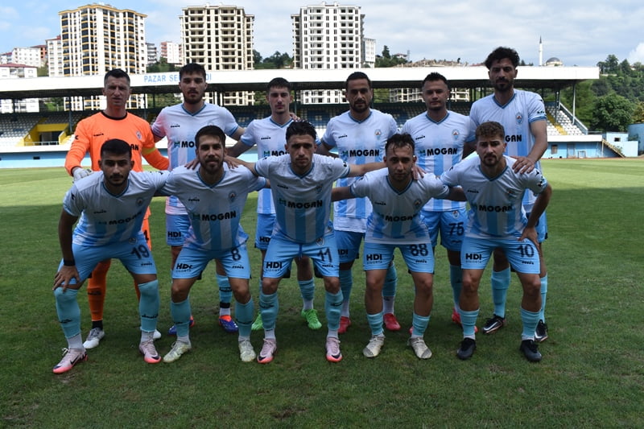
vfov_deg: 40.0
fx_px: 590
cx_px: 322
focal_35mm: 33
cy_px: 214
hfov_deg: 57.2
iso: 200
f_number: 9
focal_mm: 22
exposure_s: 1/320
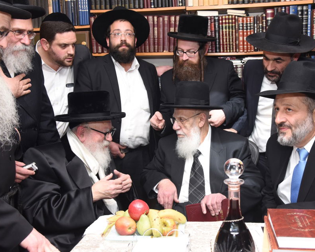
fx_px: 382
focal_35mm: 41
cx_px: 179
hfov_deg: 44.7
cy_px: 134
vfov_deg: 36.5
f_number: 5.6
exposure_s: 1/125
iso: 1250
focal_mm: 34
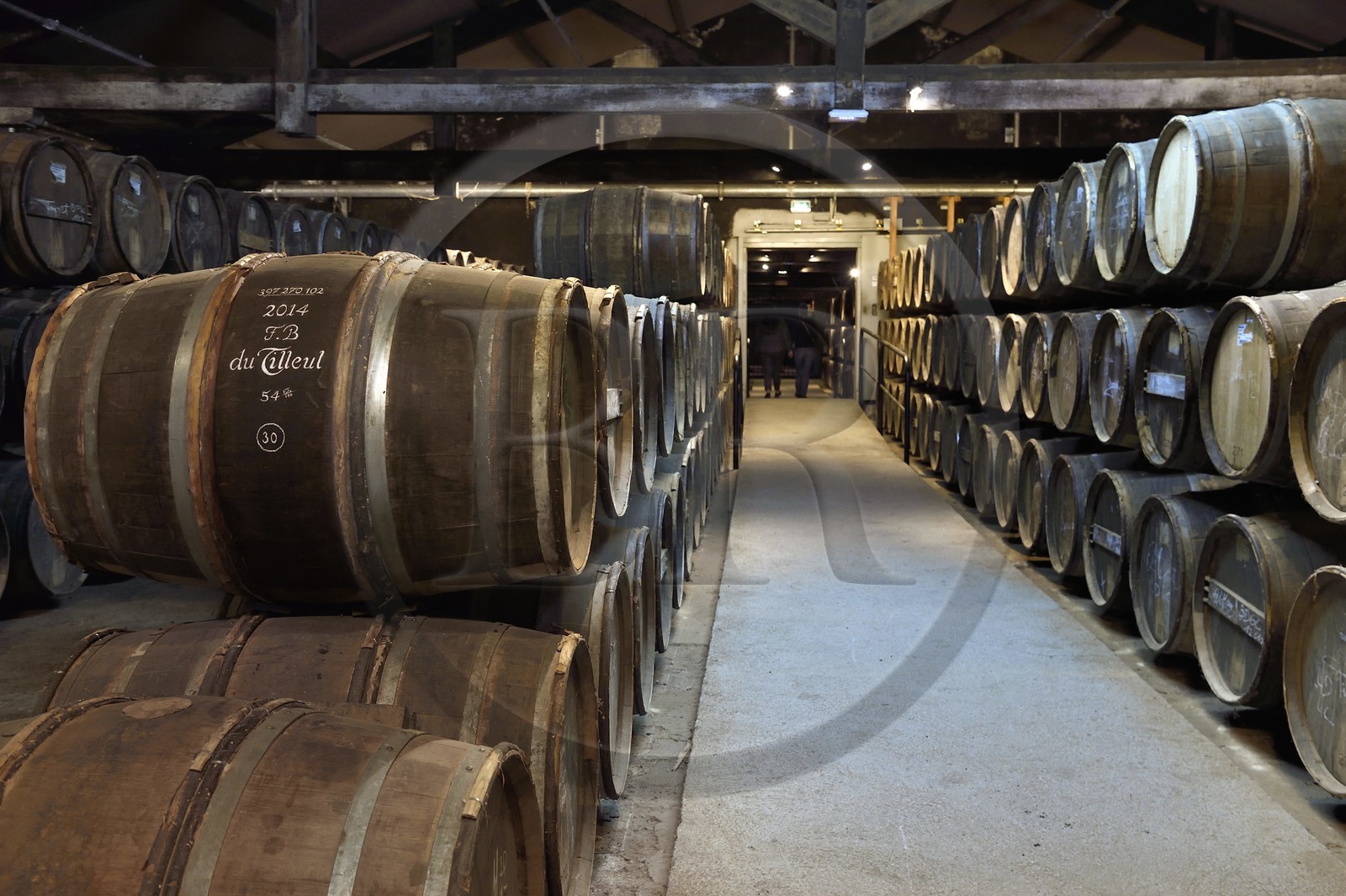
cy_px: 448
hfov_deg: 58.7
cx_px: 673
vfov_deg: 41.1
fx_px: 1196
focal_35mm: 32
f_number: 6.3
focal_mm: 32
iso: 1600
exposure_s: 1/20
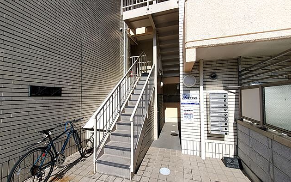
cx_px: 145
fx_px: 111
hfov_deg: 105.3
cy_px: 93
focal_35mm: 14
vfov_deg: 78.6
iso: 50
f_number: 2.2
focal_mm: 1.8
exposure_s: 1/1592
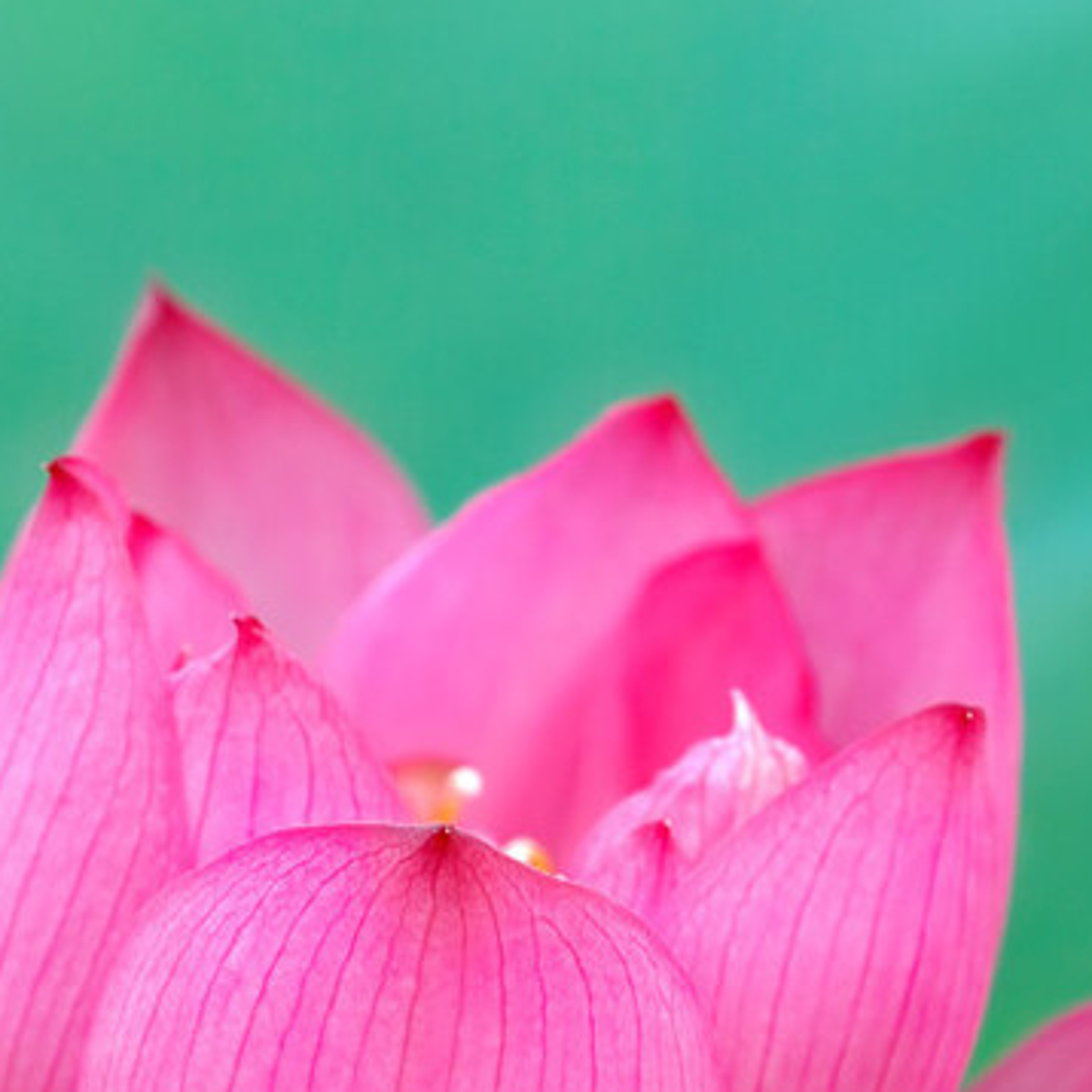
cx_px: 448
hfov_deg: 2.3
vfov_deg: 2.3
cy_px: 715
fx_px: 26676
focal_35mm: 747
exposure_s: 1/350
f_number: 5.6
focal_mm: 175
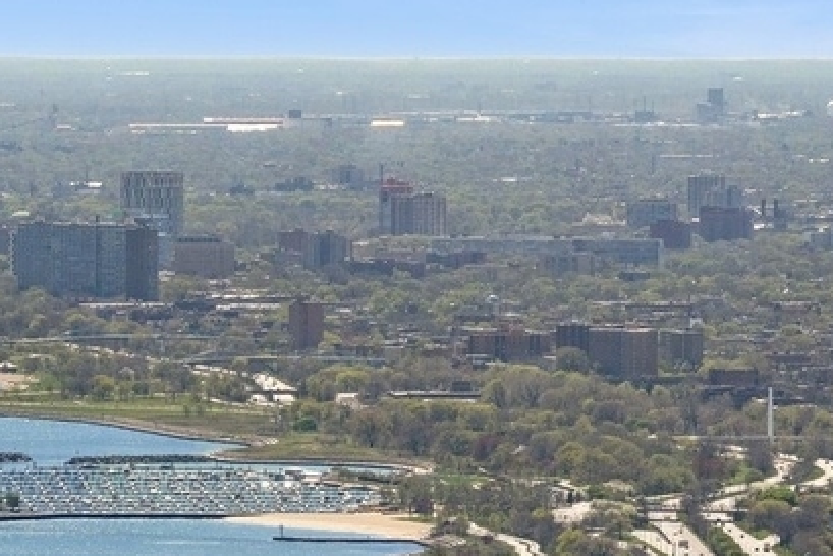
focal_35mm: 475
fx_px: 10994
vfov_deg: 2.9
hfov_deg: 4.3
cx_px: 191
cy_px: 762
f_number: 9.5
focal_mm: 120
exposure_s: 1/500
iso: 200
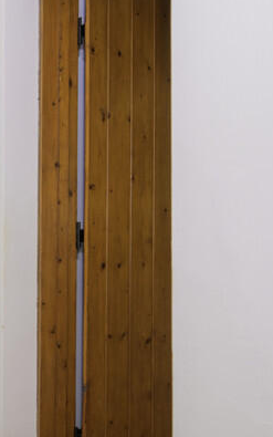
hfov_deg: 22.8
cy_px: 241
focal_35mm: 37
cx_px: -197
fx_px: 440
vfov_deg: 52.7
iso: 400
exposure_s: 1/125
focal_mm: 14
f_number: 6.3
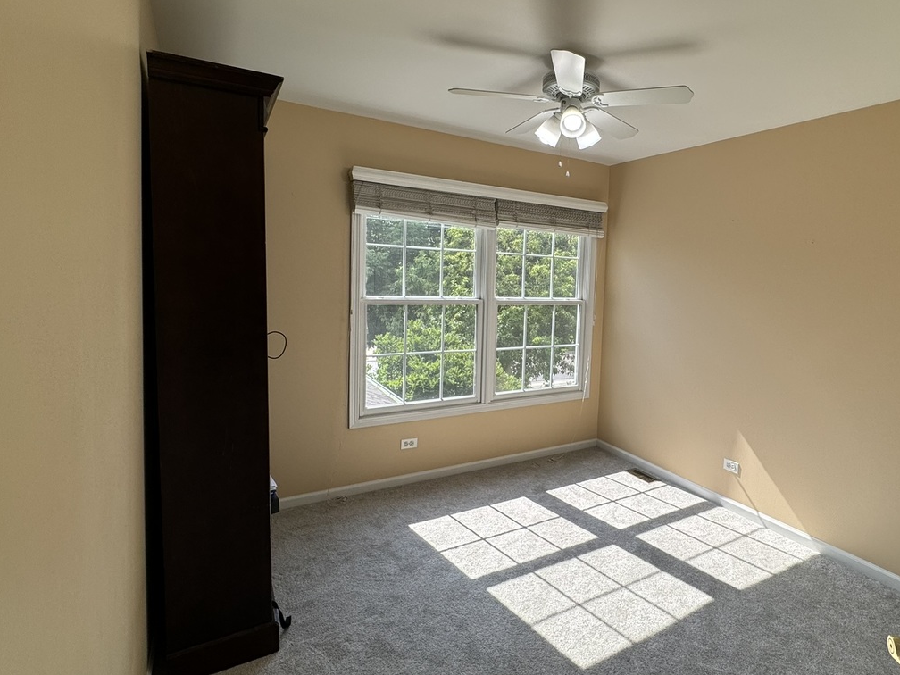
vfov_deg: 65.9
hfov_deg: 80.3
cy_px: 309
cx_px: 561
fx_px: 520
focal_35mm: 20
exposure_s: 1/287
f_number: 2.2
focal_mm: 2.22
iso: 40
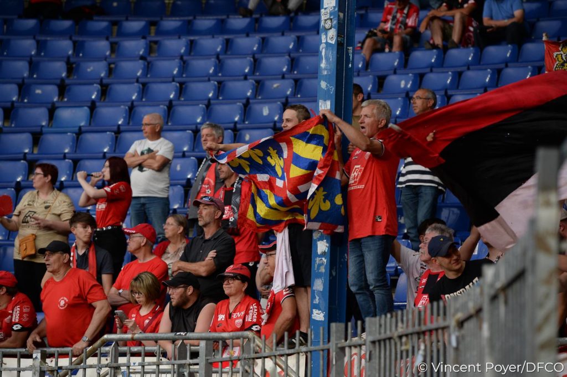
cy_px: 188
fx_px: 2439
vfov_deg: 8.8
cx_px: 284
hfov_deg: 13.3
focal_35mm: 155
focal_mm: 155
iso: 1600
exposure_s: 1/800
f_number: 4
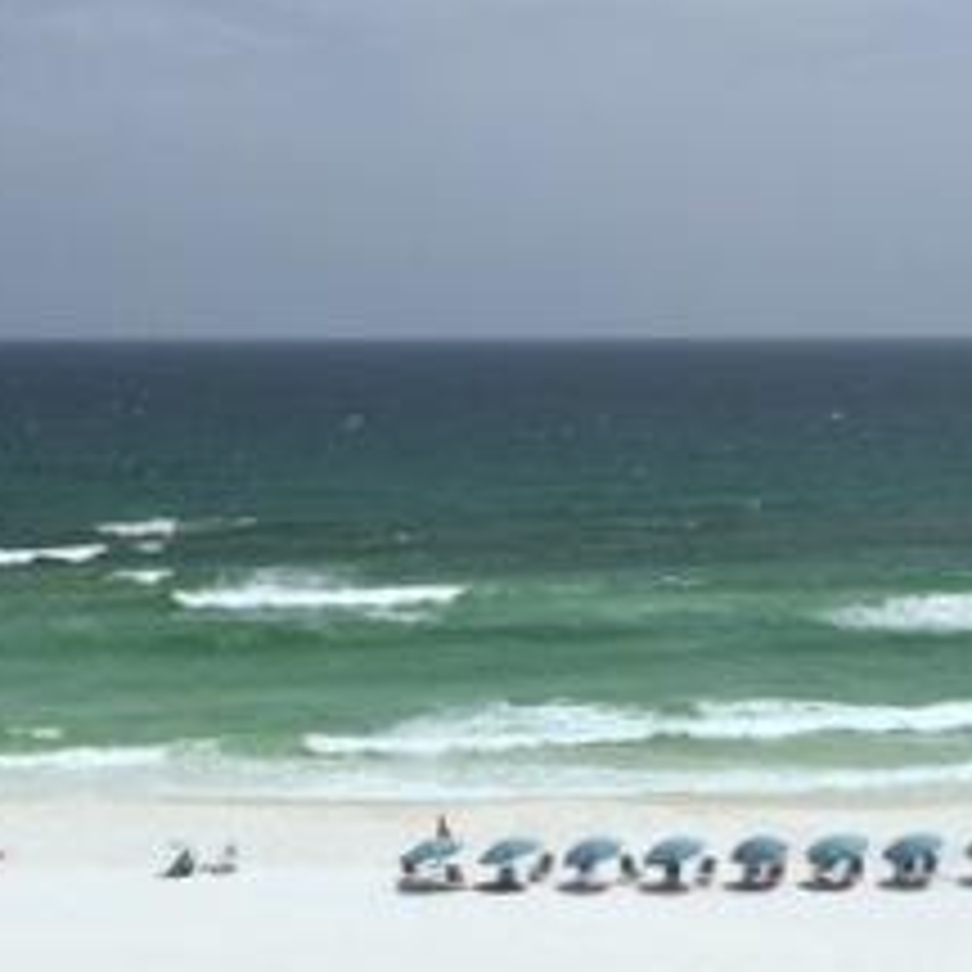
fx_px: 2414
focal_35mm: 76
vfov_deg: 22.6
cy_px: 702
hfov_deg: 22.7
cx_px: 544
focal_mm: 4.15
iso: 32
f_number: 2.2
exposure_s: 1/7937
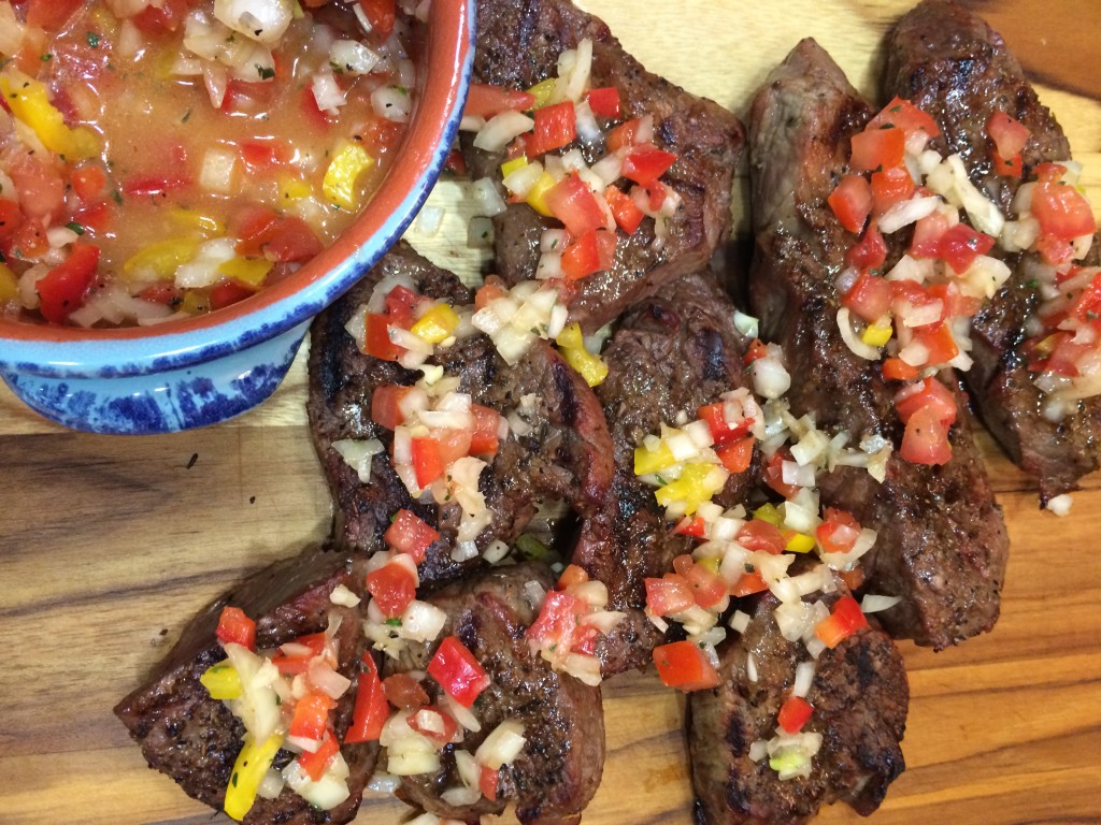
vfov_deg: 46.8
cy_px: 412
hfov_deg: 60.0
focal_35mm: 30
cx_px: 550
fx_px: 954
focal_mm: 4.12
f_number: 2.2
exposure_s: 1/30
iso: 250
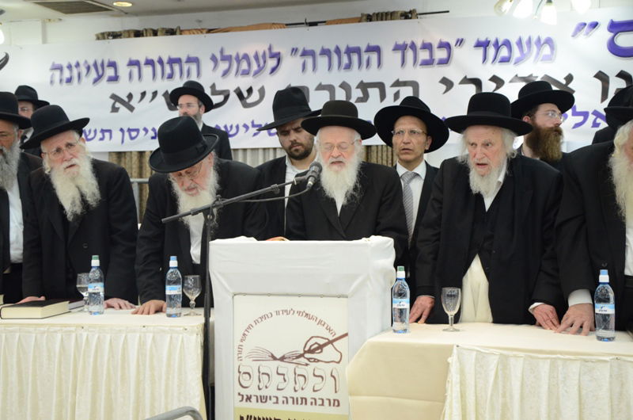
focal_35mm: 57
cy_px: 210
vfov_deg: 23.7
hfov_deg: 35.1
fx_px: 1000
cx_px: 316
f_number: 5
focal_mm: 38
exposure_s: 1/80
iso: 2000
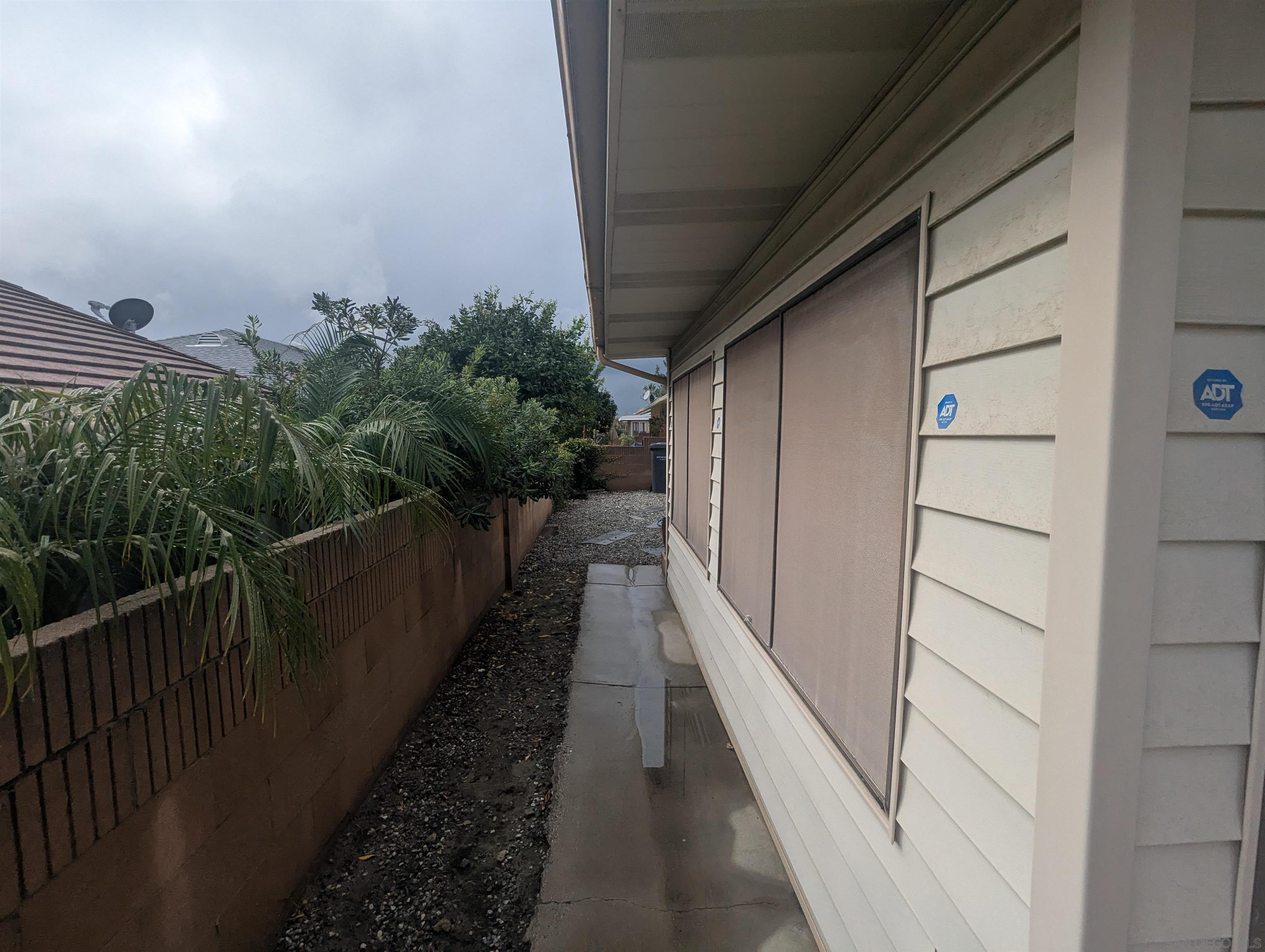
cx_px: 632
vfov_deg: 78.2
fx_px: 586
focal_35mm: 16
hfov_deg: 94.4
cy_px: 476
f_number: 2.2
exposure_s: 1/2203
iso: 55
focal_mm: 2.35
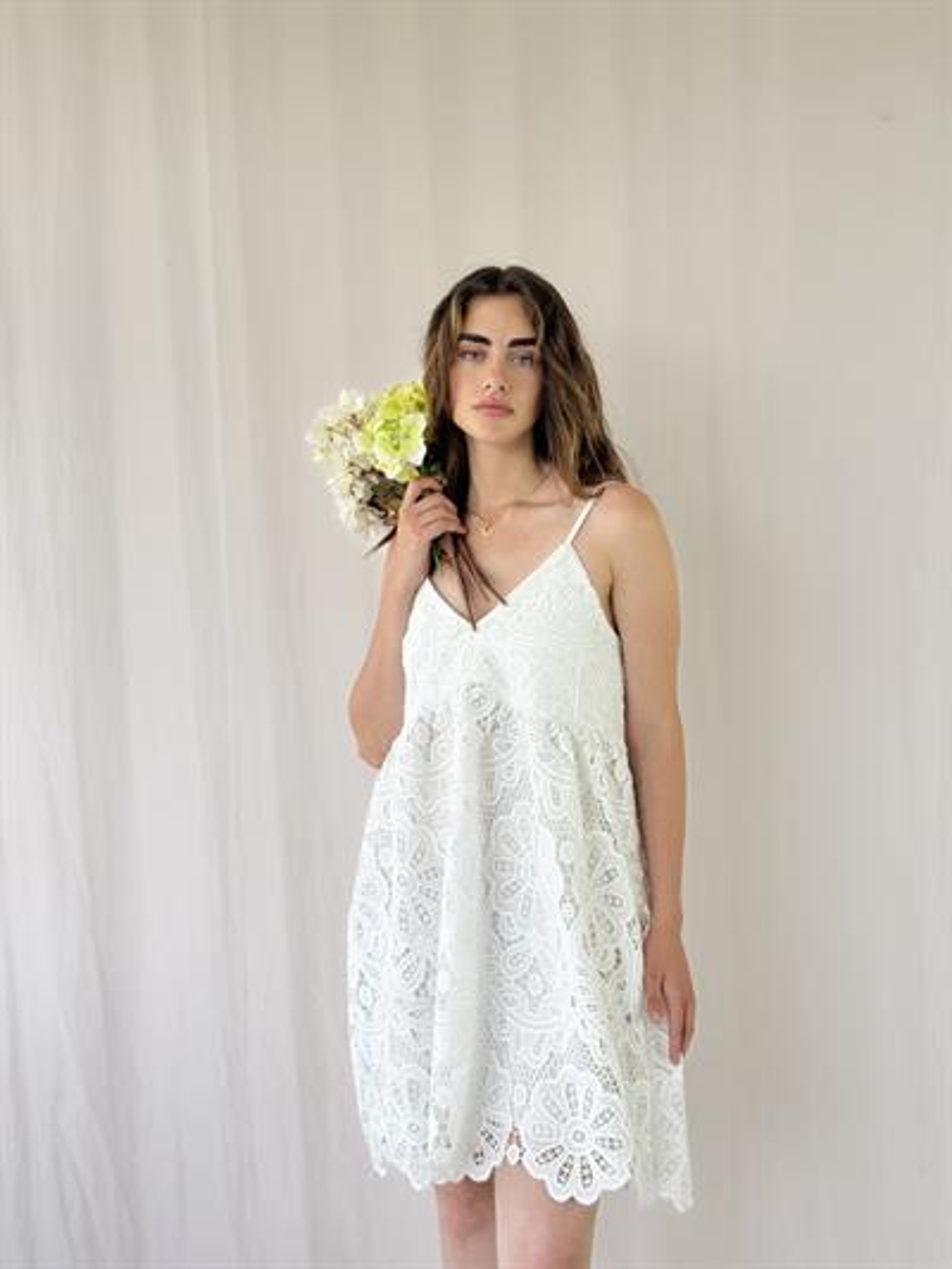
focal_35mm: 48
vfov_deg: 39.6
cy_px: 634
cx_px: 476
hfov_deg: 30.3
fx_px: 1759
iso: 64
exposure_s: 1/301
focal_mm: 6.76
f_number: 1.78
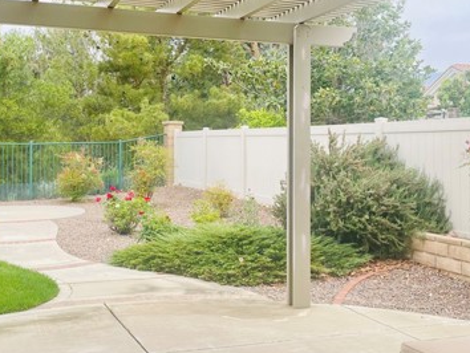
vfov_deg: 30.7
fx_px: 639
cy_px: 123
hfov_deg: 40.4
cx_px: 219
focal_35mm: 47
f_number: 1.6
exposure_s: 1/654
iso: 50
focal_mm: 4.2
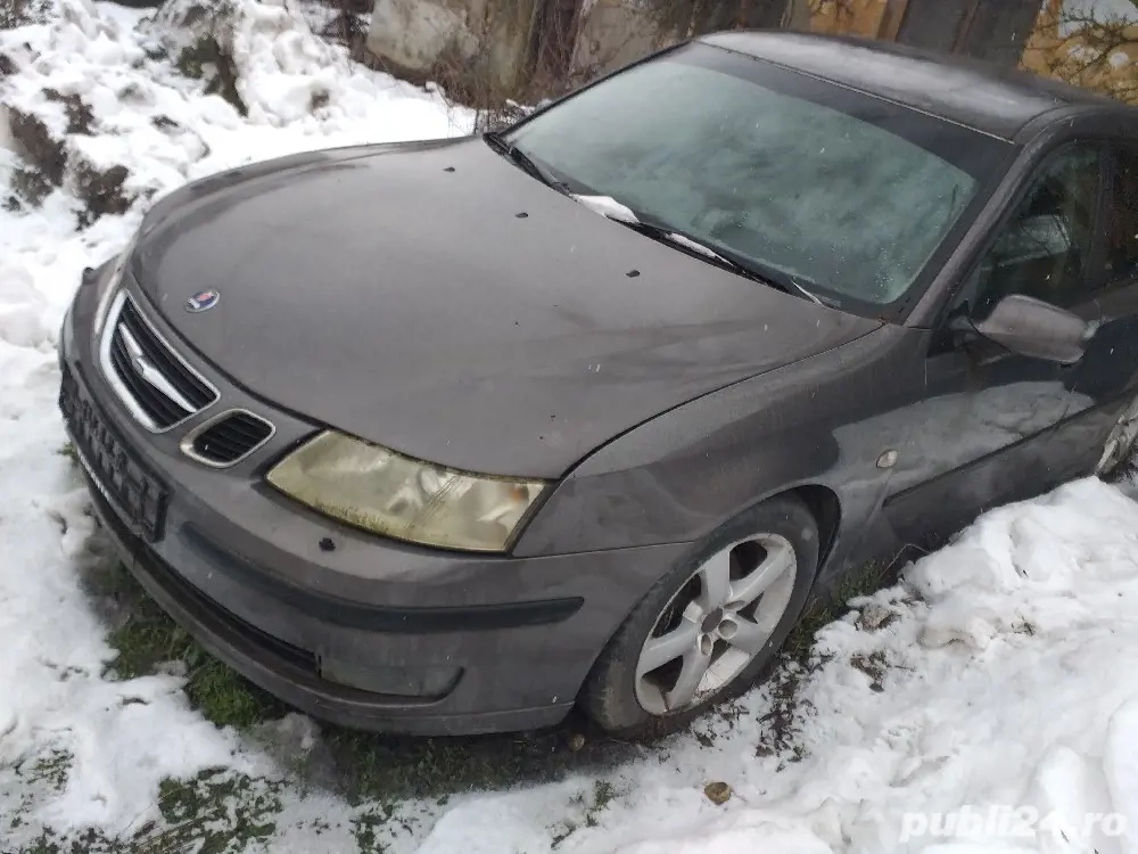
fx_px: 855
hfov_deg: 67.3
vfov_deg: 53.1
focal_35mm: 26
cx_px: 569
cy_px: 427
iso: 40
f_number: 1.9
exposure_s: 1/400
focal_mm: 3.6
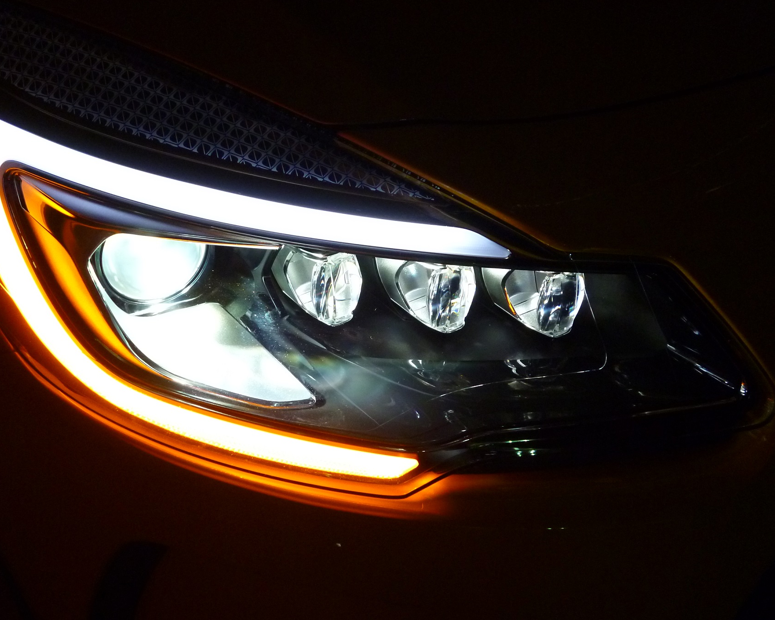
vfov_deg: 37.3
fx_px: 917
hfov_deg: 45.8
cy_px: 319
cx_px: 355
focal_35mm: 40
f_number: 3.5
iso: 400
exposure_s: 1/60
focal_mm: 6.4
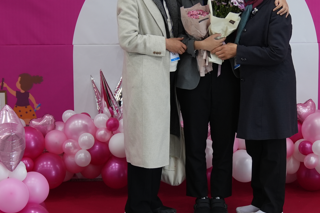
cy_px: 84
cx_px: 222
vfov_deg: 14.0
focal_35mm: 98
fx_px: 871
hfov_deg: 20.7
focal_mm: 30
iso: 250
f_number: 2.8
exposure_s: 1/30
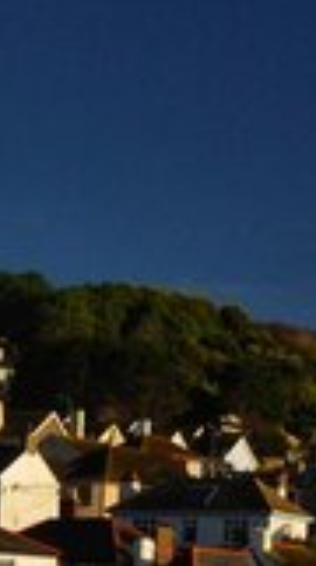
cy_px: 960
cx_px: 70
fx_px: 3772
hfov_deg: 4.8
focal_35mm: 252
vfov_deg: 8.3
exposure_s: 1/320
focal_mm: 32
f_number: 9
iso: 320
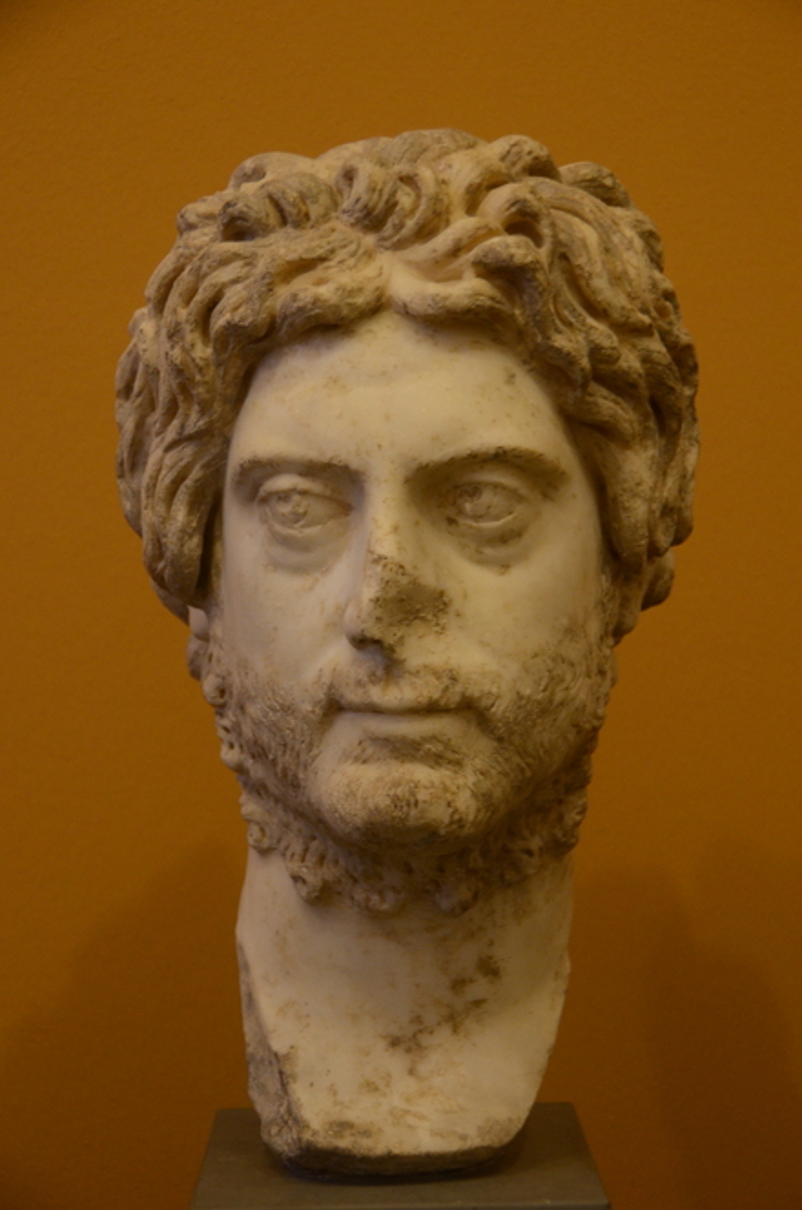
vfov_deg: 28.1
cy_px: 605
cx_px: 401
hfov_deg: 18.8
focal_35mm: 72
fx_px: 2416
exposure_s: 1/10
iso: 1250
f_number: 4.5
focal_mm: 48
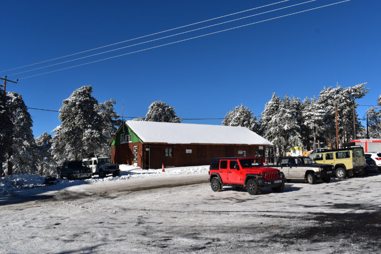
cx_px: 190
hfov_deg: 61.9
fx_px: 318
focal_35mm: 30
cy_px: 127
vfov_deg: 43.6
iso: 200
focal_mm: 20
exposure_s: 1/500
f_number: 11
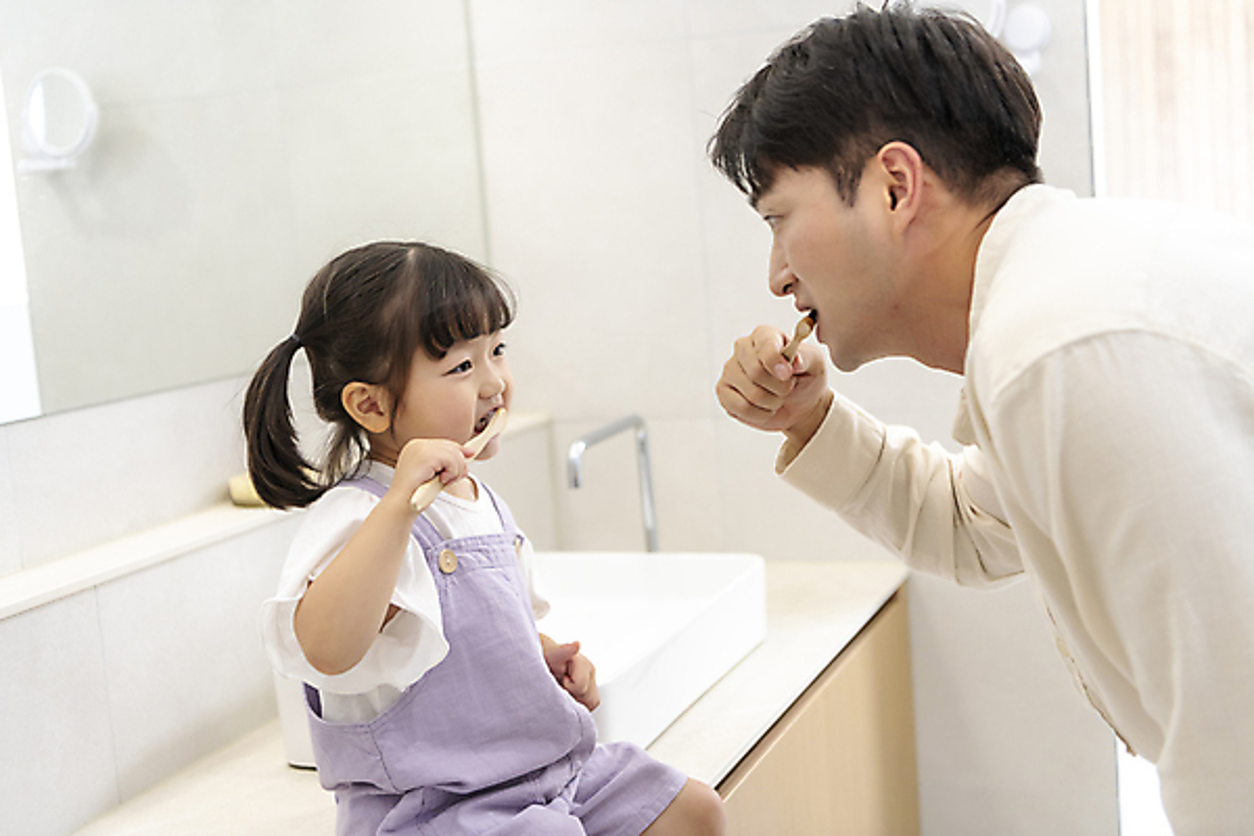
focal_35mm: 48
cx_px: 627
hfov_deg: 41.1
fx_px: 1672
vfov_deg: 28.1
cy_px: 418
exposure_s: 1/80
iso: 400
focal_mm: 48
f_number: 2.8
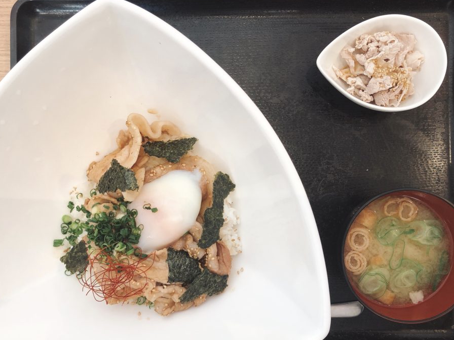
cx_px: 223
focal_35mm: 32
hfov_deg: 56.8
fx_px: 420
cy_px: 180
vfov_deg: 44.1
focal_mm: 3.99
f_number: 1.8
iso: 32
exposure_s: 1/25
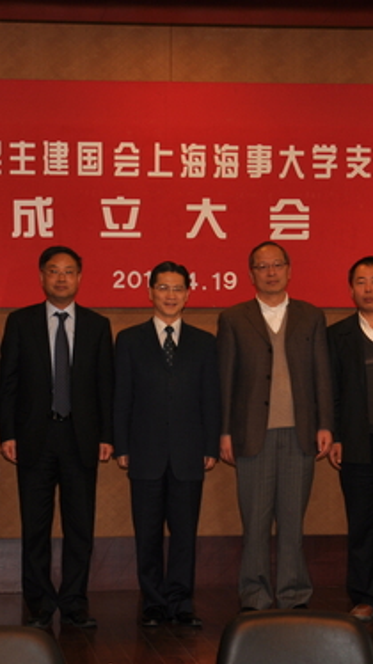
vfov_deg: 21.3
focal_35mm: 100
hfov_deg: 12.1
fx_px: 1761
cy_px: 383
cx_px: 146
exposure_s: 1/30
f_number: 5.6
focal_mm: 34
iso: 200
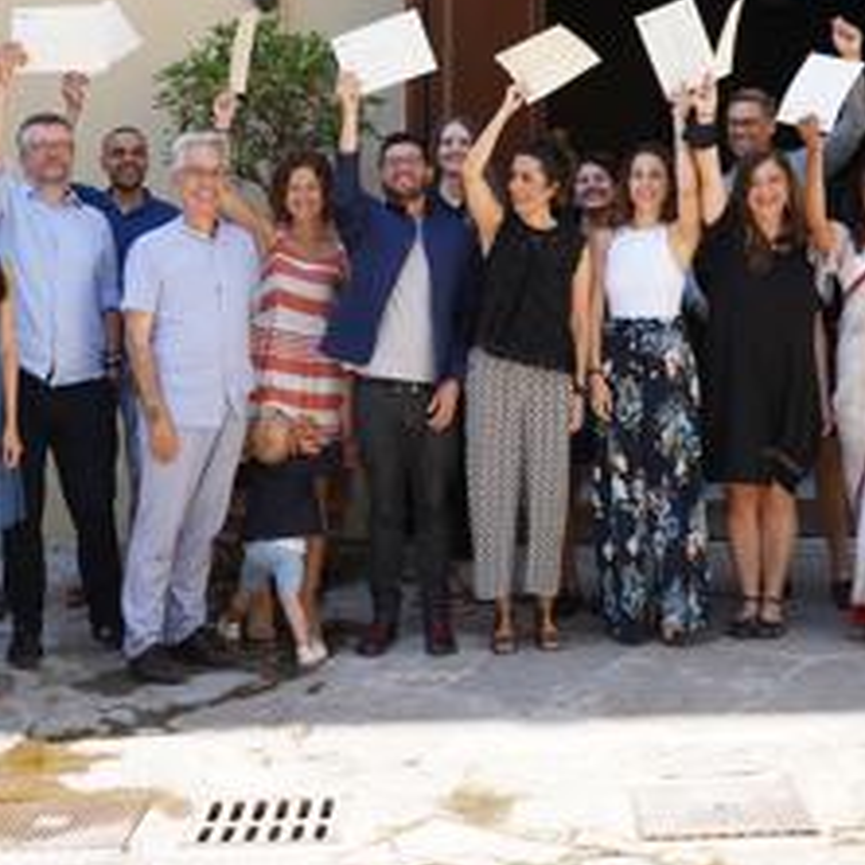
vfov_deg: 23.2
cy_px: 31
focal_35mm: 72
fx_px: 2036
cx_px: 573
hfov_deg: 23.9
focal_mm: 29
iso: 100
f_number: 4.5
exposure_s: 1/200
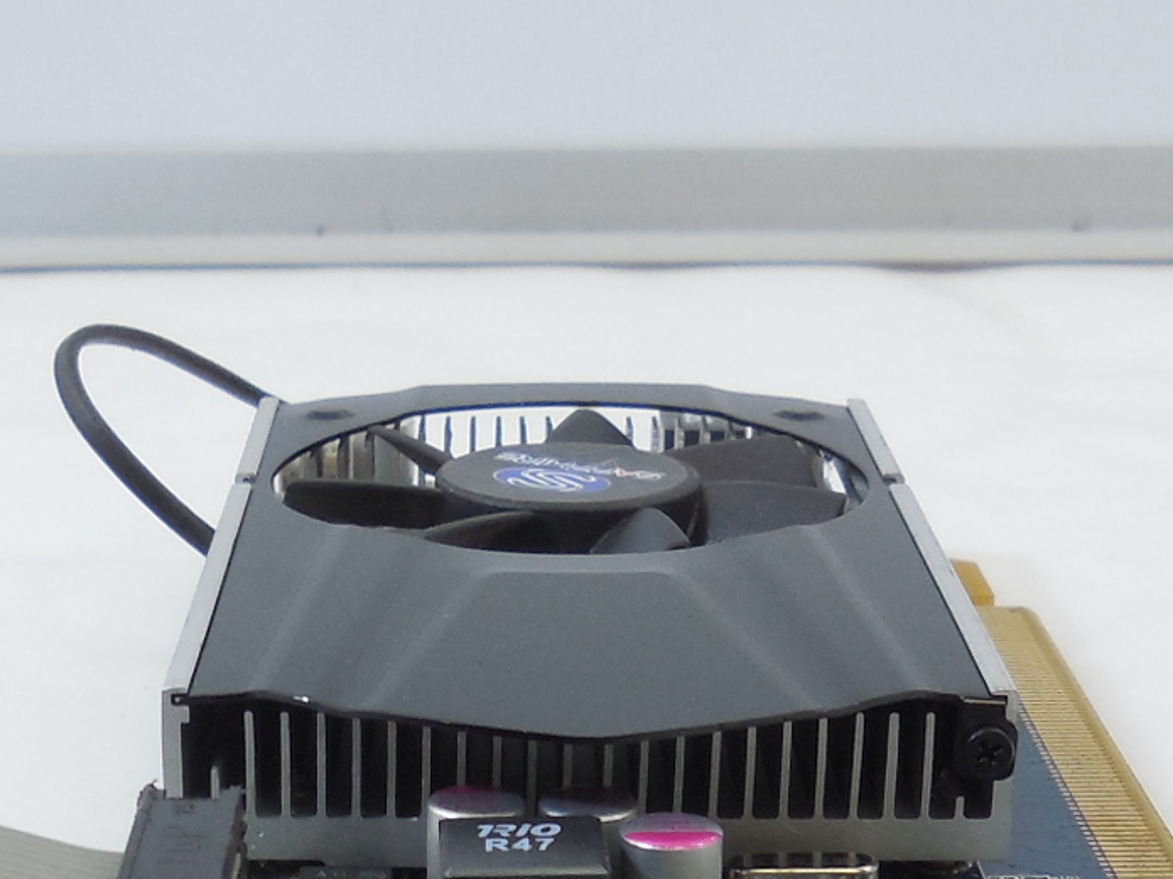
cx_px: 408
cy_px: 852
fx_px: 2880
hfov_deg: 22.9
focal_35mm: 85
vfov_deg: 17.0
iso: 125
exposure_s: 1/40
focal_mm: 4.6
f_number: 3.5
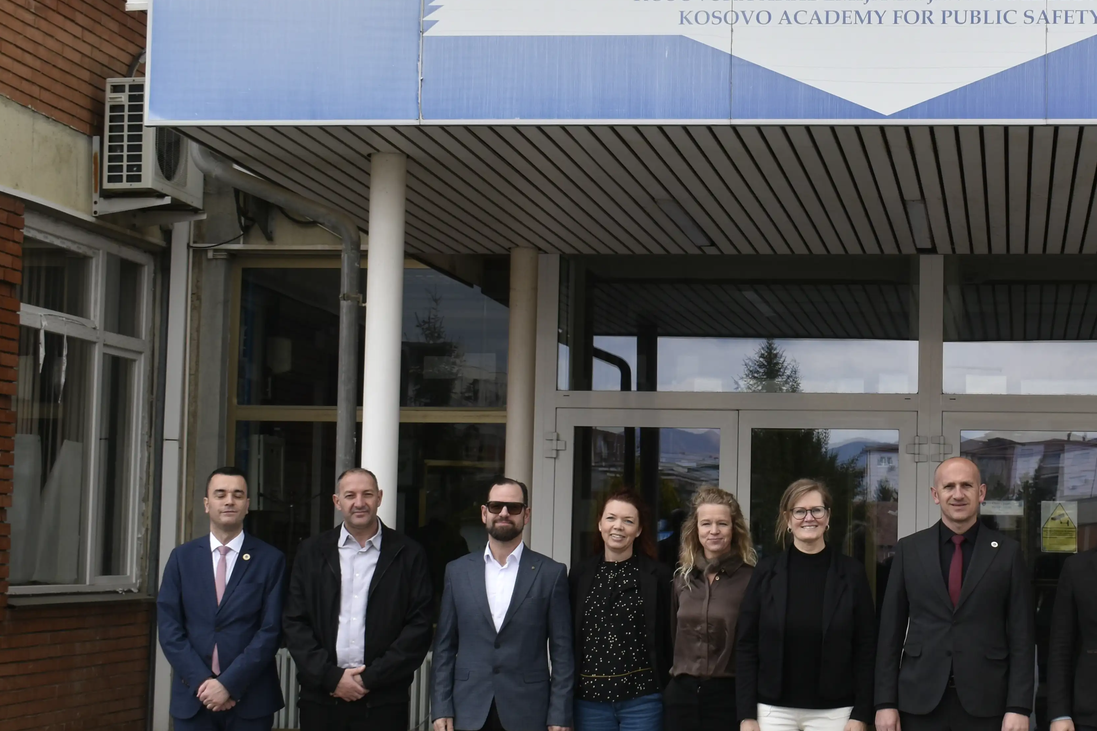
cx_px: 870
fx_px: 2316
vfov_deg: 17.9
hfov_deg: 26.2
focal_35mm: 76
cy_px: 366
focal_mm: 28
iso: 200
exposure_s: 1/250
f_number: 6.3
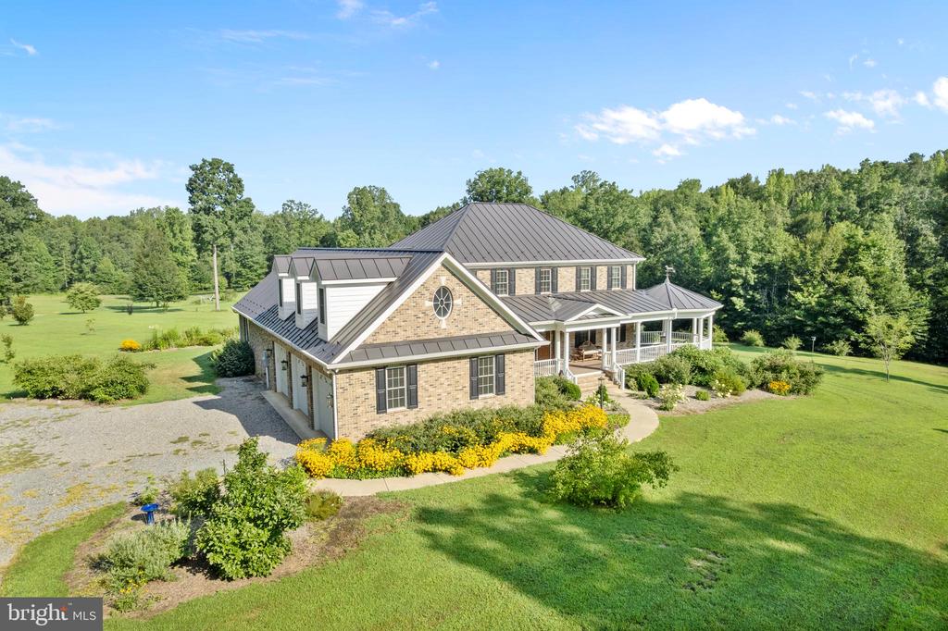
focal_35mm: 22
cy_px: 316
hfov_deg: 78.6
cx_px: 474
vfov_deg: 57.2
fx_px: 579
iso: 110
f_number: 2.8
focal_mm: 8.38
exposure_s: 1/1600
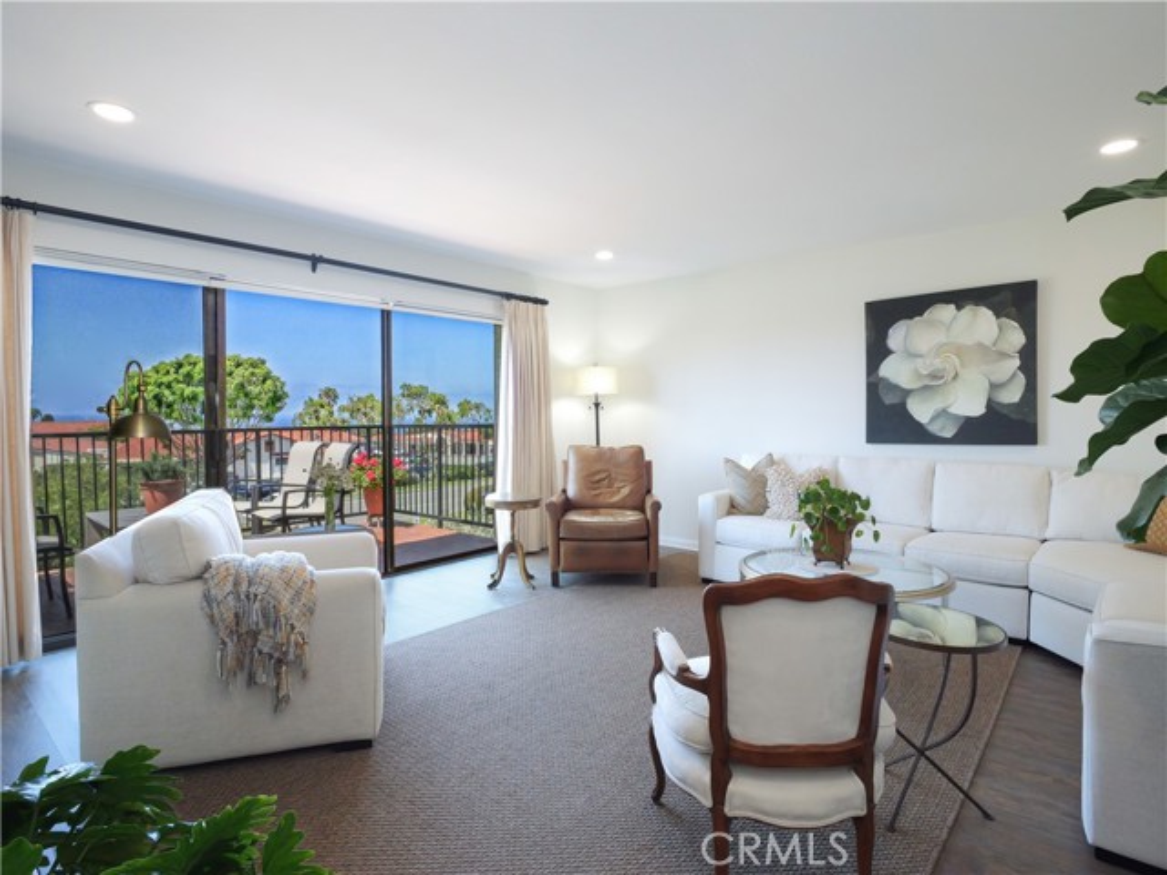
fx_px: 607
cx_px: 584
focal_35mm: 18
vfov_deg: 71.6
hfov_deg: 87.8
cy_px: 438
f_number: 8
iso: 2000
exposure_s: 1/80
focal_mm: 9
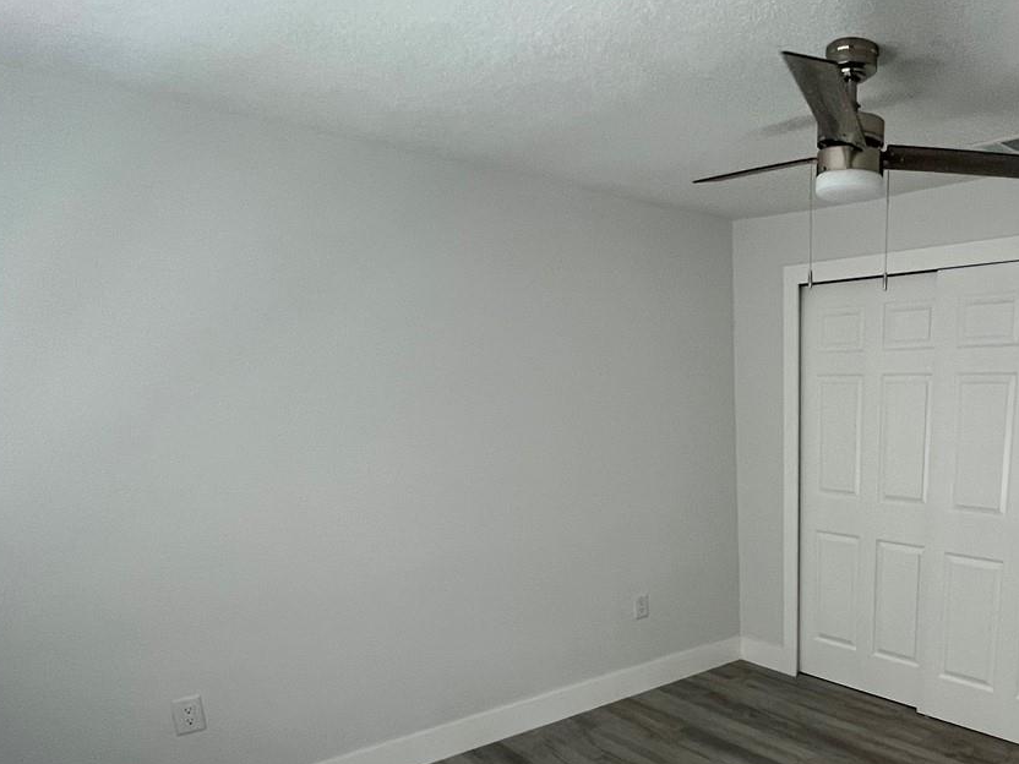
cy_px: 611
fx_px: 736
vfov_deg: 51.5
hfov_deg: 63.7
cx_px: 807
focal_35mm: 25
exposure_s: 1/82
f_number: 1.8
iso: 250
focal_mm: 1.57
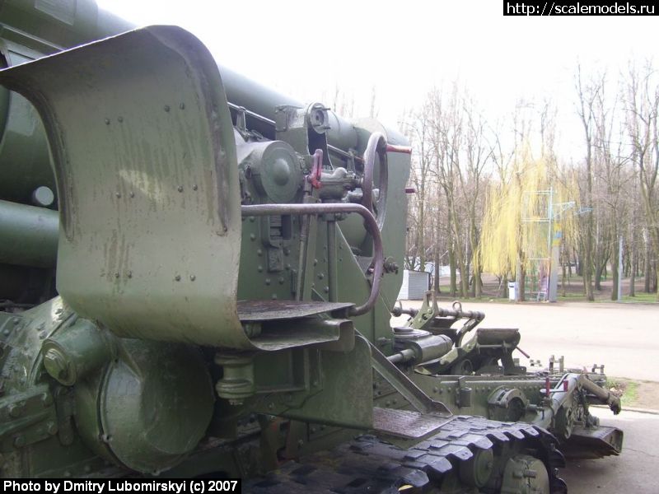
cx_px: 330
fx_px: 704
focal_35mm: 37
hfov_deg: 50.1
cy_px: 247
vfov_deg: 38.7
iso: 80
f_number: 2.7
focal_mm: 6
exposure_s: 1/180
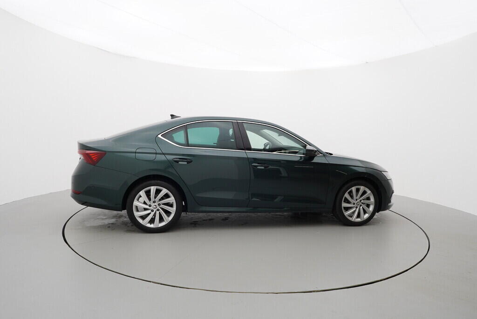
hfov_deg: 77.3
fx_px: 298
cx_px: 238
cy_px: 160
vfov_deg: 56.2
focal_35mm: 22
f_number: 5.6
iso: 200
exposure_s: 1/80
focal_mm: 15
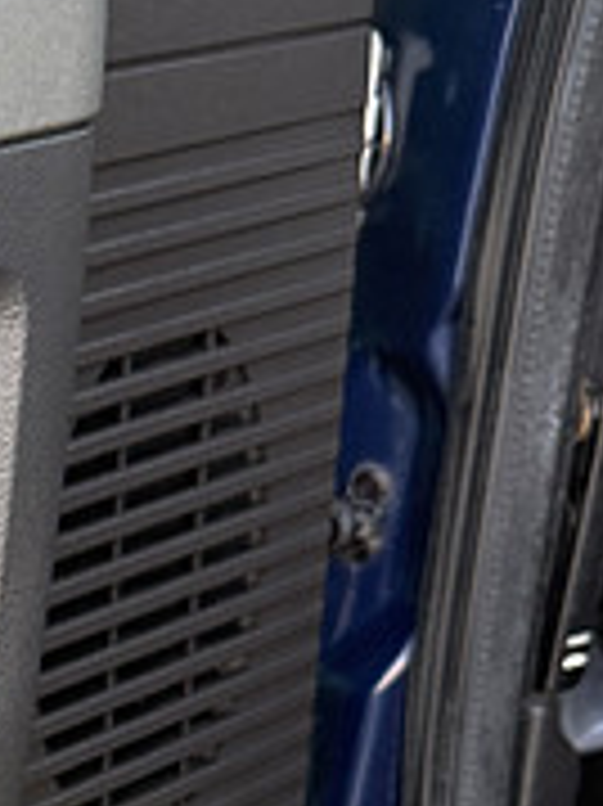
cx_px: -495
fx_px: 2395
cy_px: 914
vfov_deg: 18.3
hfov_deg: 13.0
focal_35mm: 103
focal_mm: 6.76
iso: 200
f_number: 1.78
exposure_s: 1/176
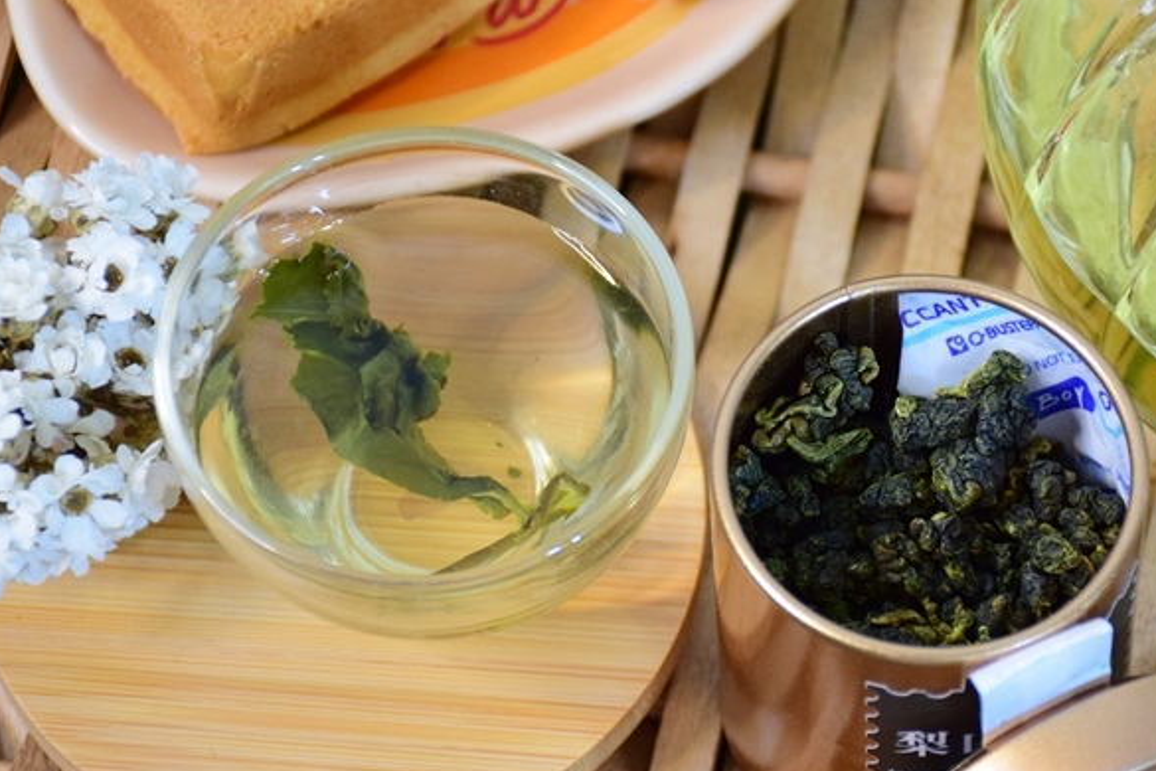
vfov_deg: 8.6
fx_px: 5105
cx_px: 781
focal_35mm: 159
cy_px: 485
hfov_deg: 12.9
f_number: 5
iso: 1600
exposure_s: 1/80
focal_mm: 62
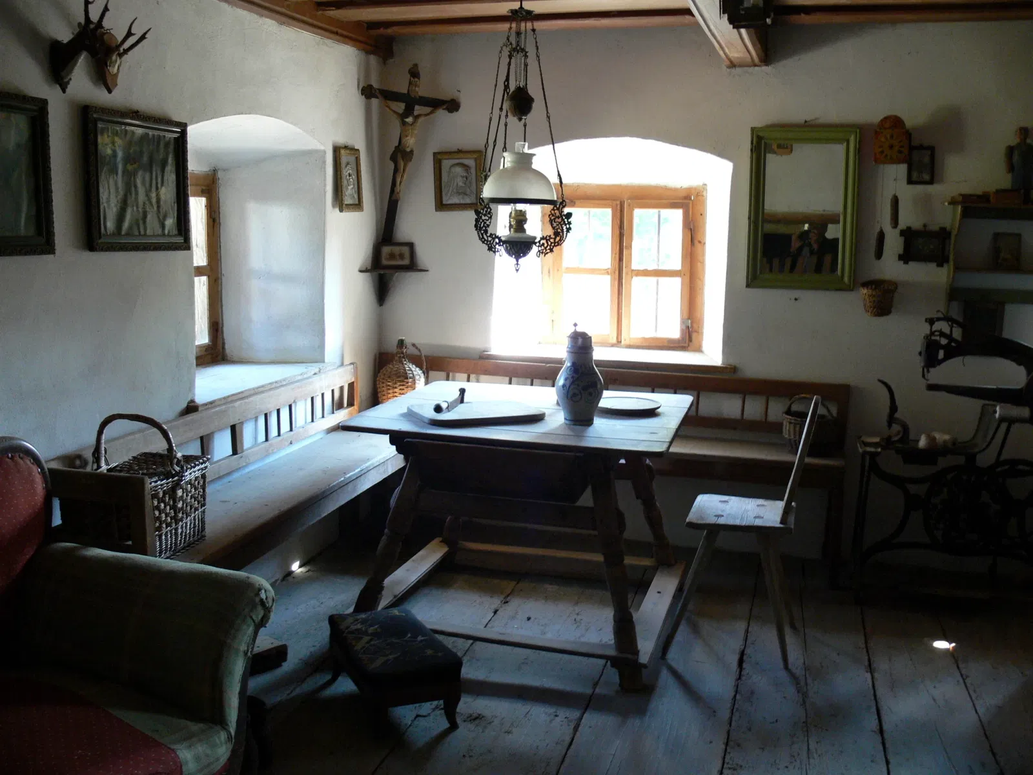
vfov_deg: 40.7
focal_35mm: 35
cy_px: 388
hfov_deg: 52.6
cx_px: 516
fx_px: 1044
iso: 200
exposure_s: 1/25
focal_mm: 7.4
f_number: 2.8
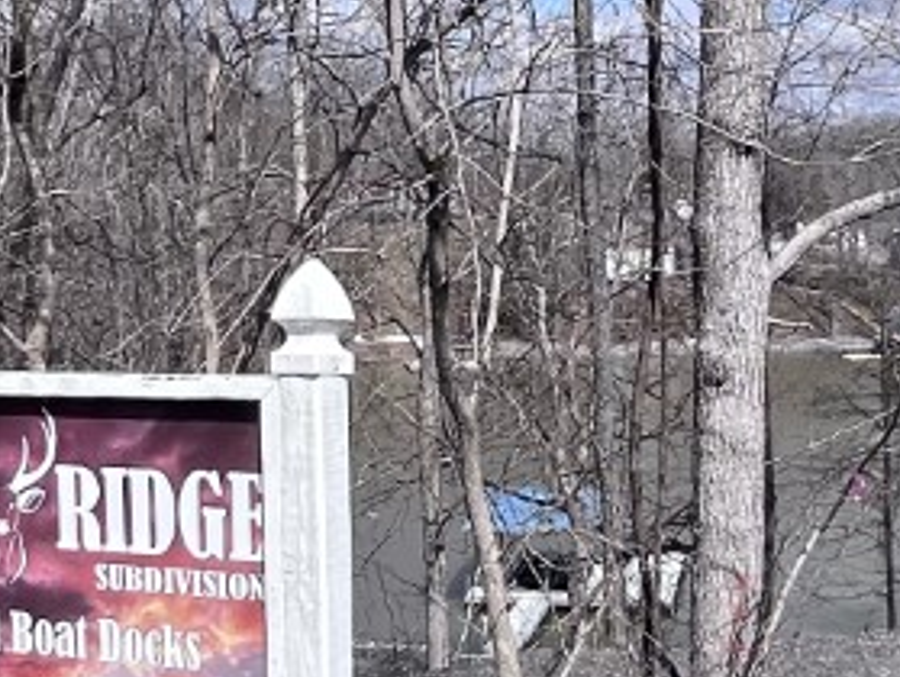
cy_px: 484
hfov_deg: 28.9
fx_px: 1744
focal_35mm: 67
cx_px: 374
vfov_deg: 21.8
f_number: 1.8
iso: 32
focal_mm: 1.57
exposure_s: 1/2370
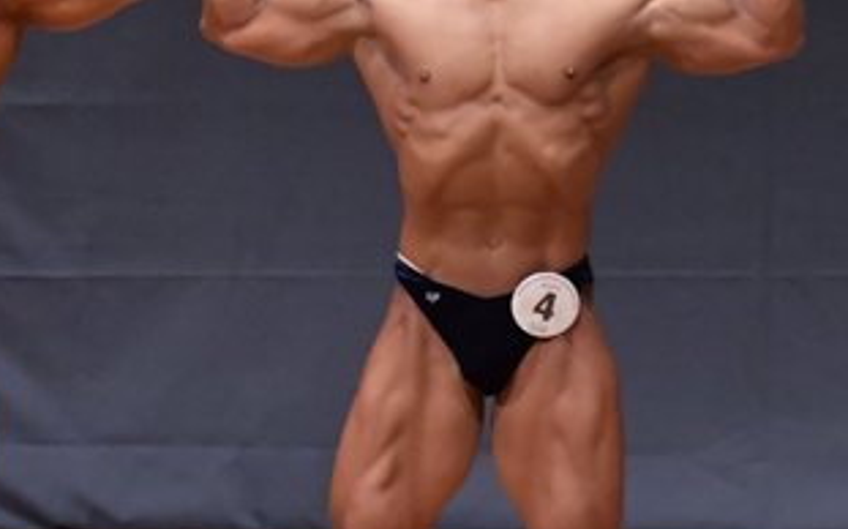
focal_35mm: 648
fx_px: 14968
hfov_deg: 3.2
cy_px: 264
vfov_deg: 2.0
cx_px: -138
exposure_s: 1/400
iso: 6400
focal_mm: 170
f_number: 5.6
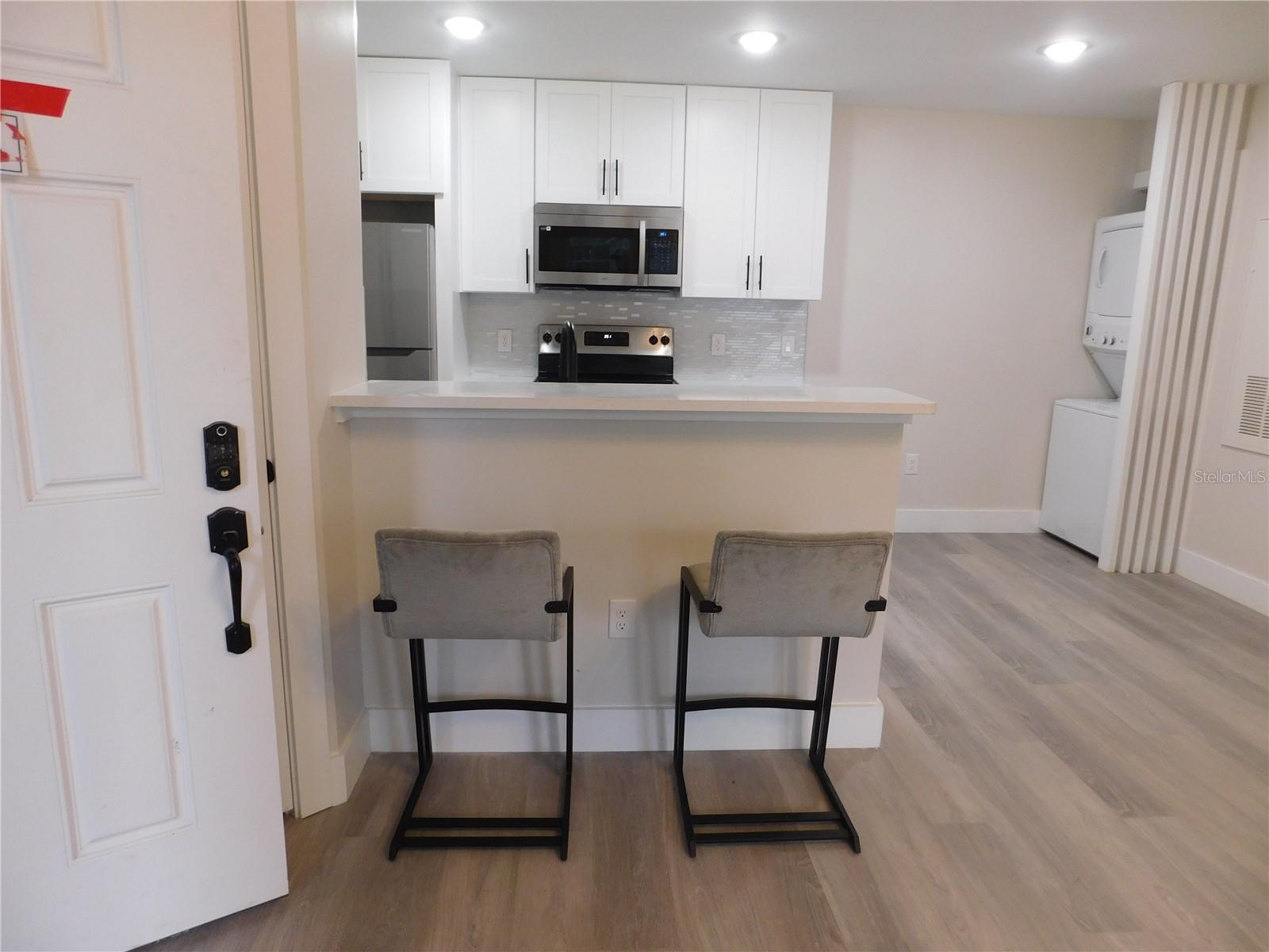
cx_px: 634
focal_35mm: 23
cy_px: 476
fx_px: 843
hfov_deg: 73.9
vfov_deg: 58.9
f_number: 3
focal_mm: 4
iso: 160
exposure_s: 1/30
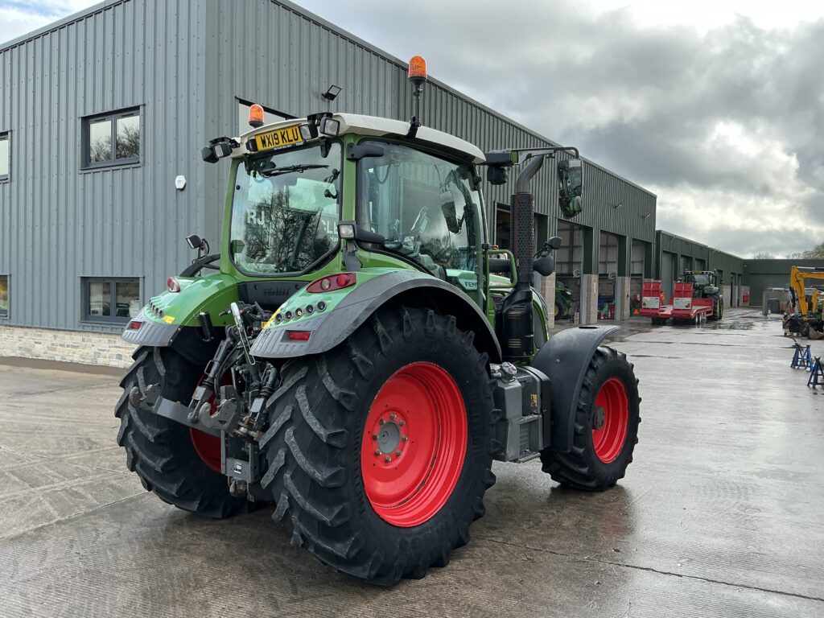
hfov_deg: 63.4
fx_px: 667
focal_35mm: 28
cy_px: 309
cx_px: 412
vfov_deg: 49.7
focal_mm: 3
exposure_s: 1/346
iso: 25
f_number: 1.8
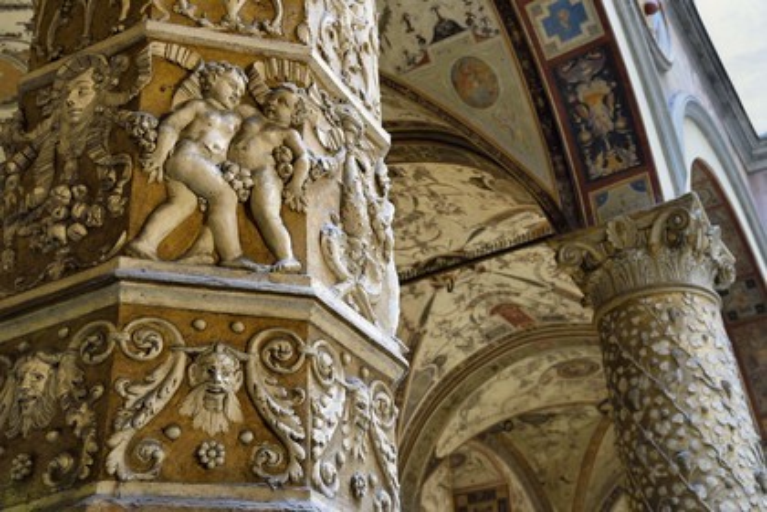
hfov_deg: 39.6
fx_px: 1065
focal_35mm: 50
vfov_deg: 27.0
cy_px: 256
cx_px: 384
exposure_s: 1/25
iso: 800
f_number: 6.3
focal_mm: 50
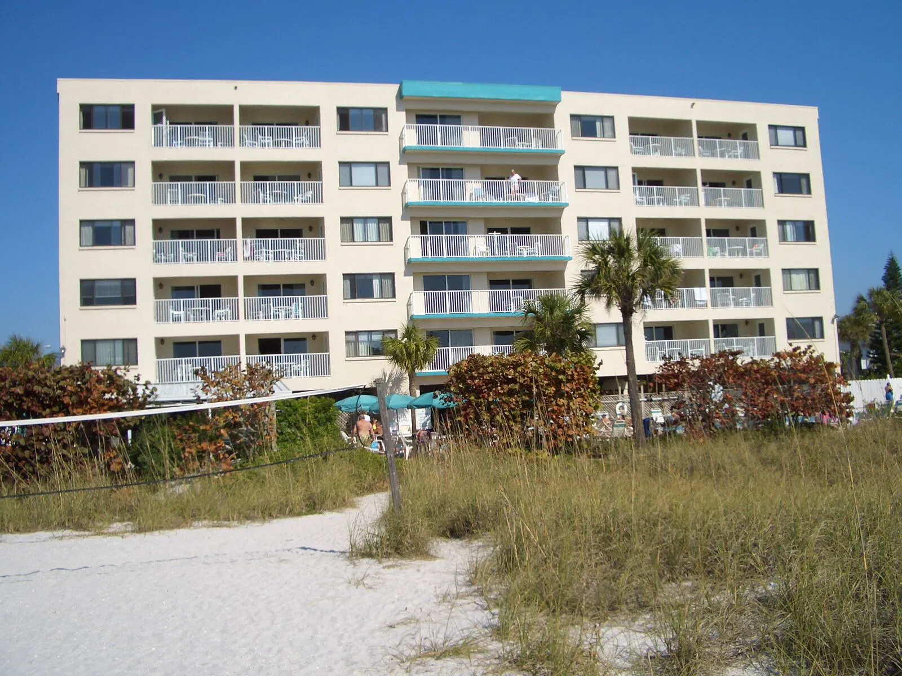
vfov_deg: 40.7
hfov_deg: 52.6
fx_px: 912
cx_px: 451
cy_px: 338
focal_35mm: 35
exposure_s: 1/800
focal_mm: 5.8
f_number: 4.3
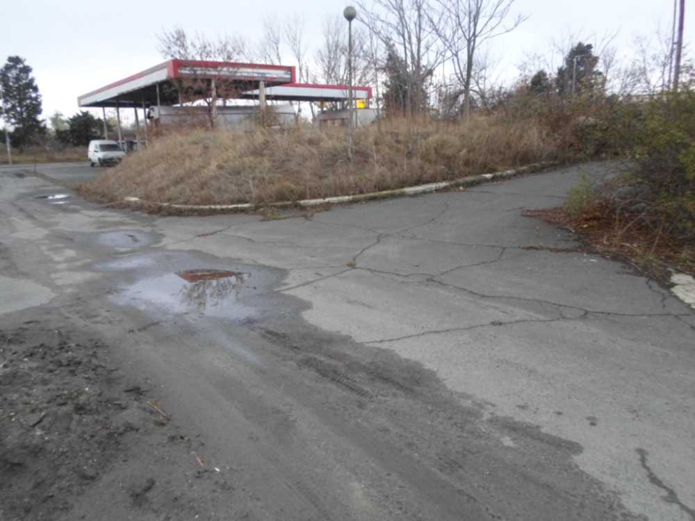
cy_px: 260
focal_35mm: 25
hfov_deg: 69.4
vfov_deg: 54.9
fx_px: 502
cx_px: 348
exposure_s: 1/60
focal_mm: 4.5
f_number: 2.5
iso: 80
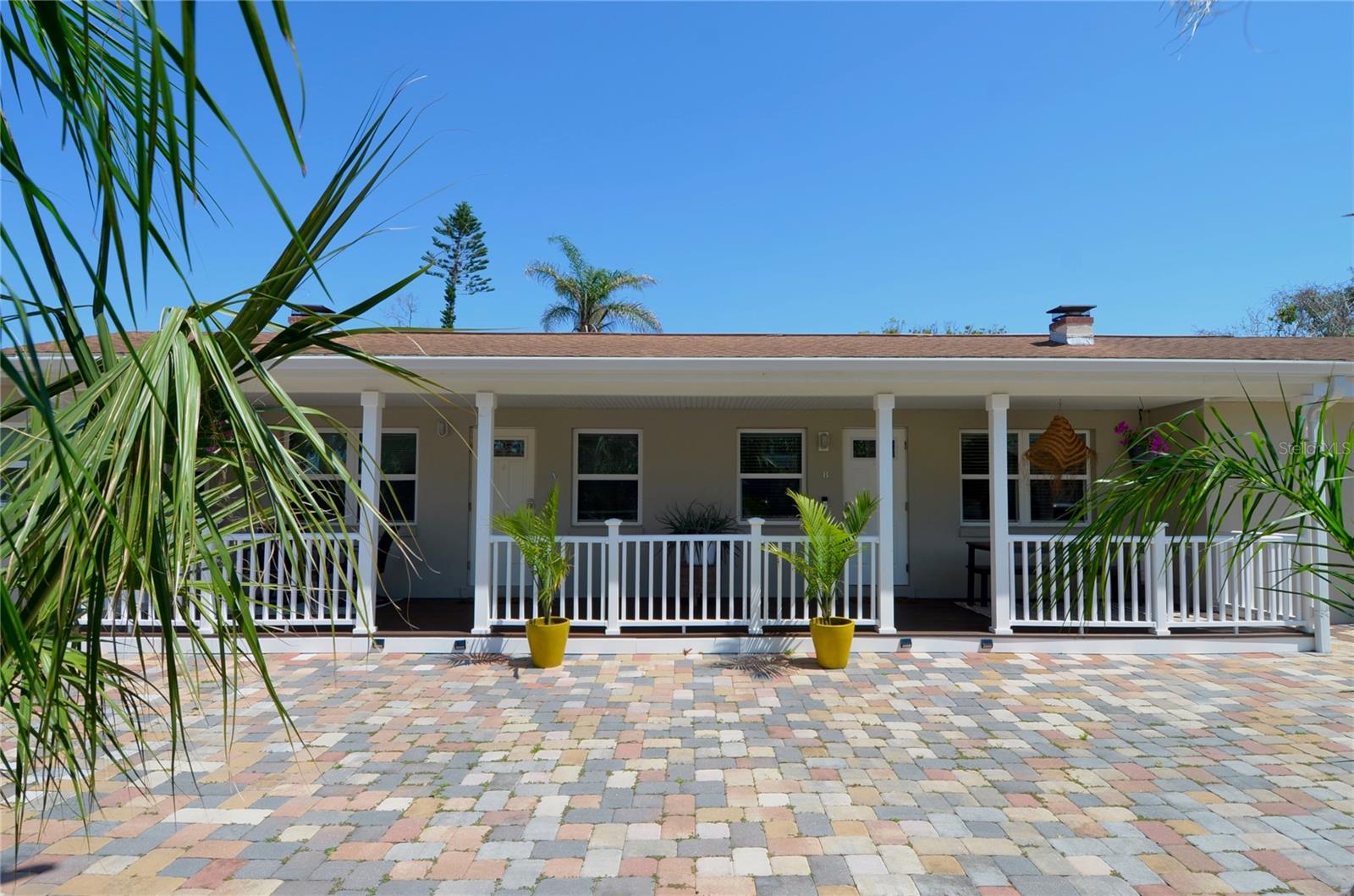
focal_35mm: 18
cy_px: 448
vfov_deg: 67.1
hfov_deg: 90.1
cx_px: 677
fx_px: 675
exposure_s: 1/250
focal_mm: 12
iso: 100
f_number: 8
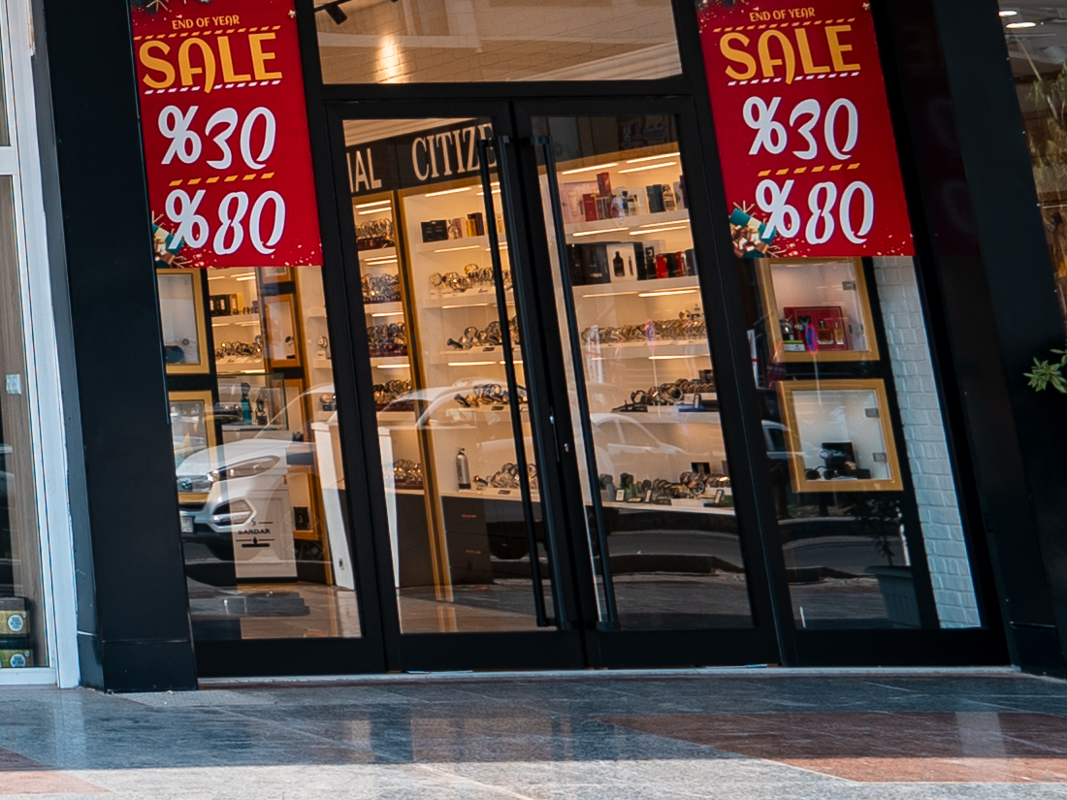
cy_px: -516
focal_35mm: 89
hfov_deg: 17.5
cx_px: -894
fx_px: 2743
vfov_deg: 15.0
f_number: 5
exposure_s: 1/100
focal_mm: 24
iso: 80
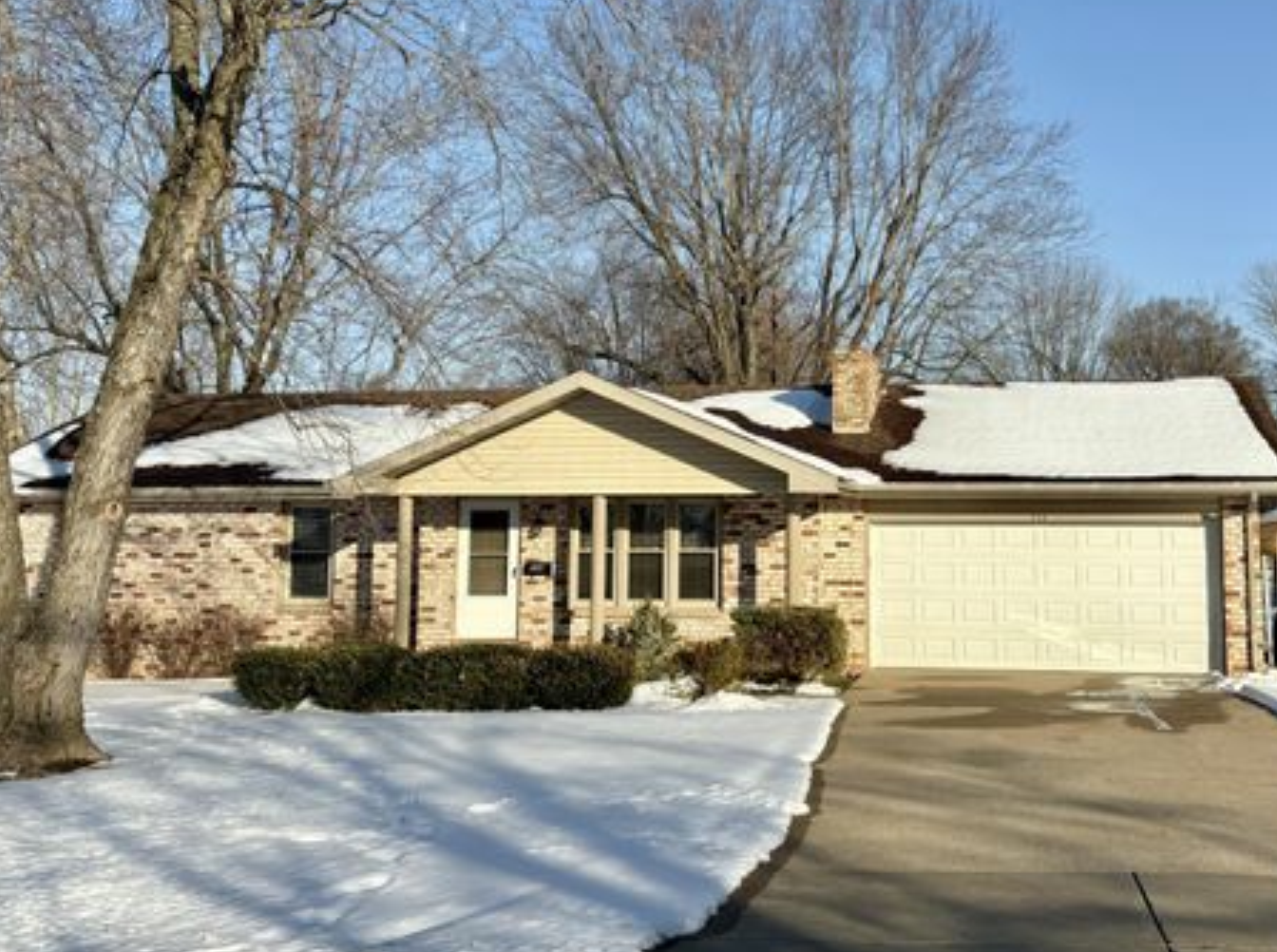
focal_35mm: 29
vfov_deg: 48.0
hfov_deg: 61.8
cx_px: 616
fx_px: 1068
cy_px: 445
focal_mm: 5.96
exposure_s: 1/4950
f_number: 1.6
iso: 50
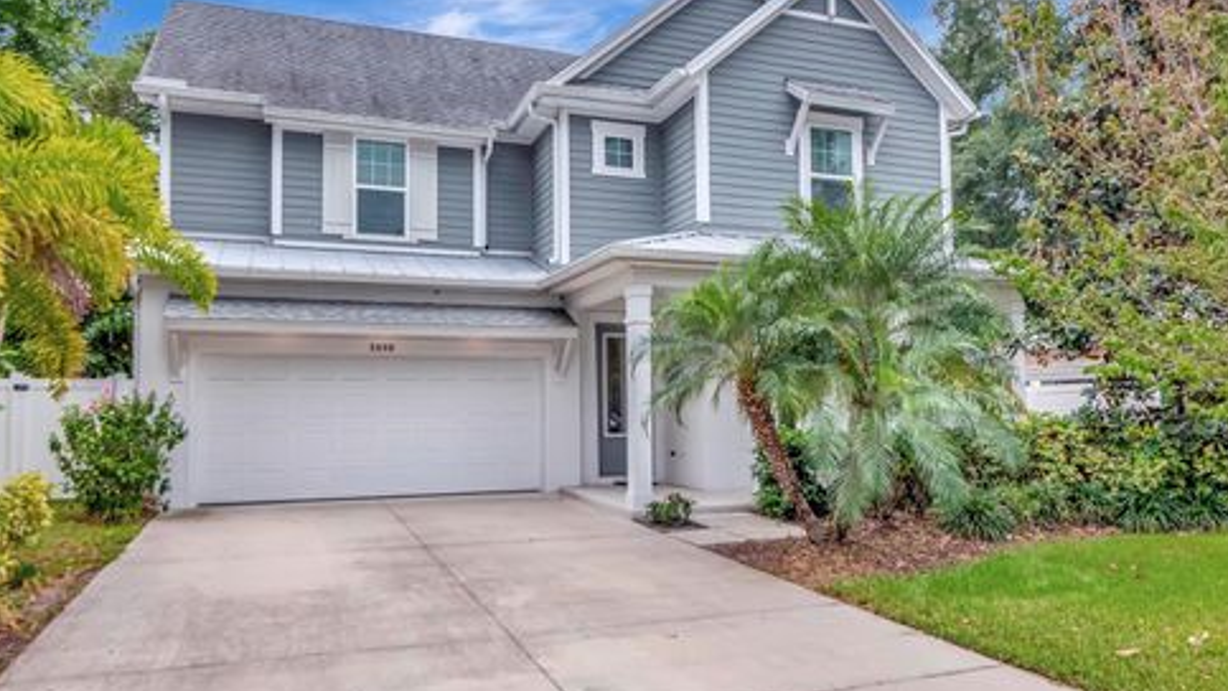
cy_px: 316
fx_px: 847
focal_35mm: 26
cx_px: 615
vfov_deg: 44.4
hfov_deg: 71.9
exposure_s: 1/2000
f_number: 8
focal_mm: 16
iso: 1000
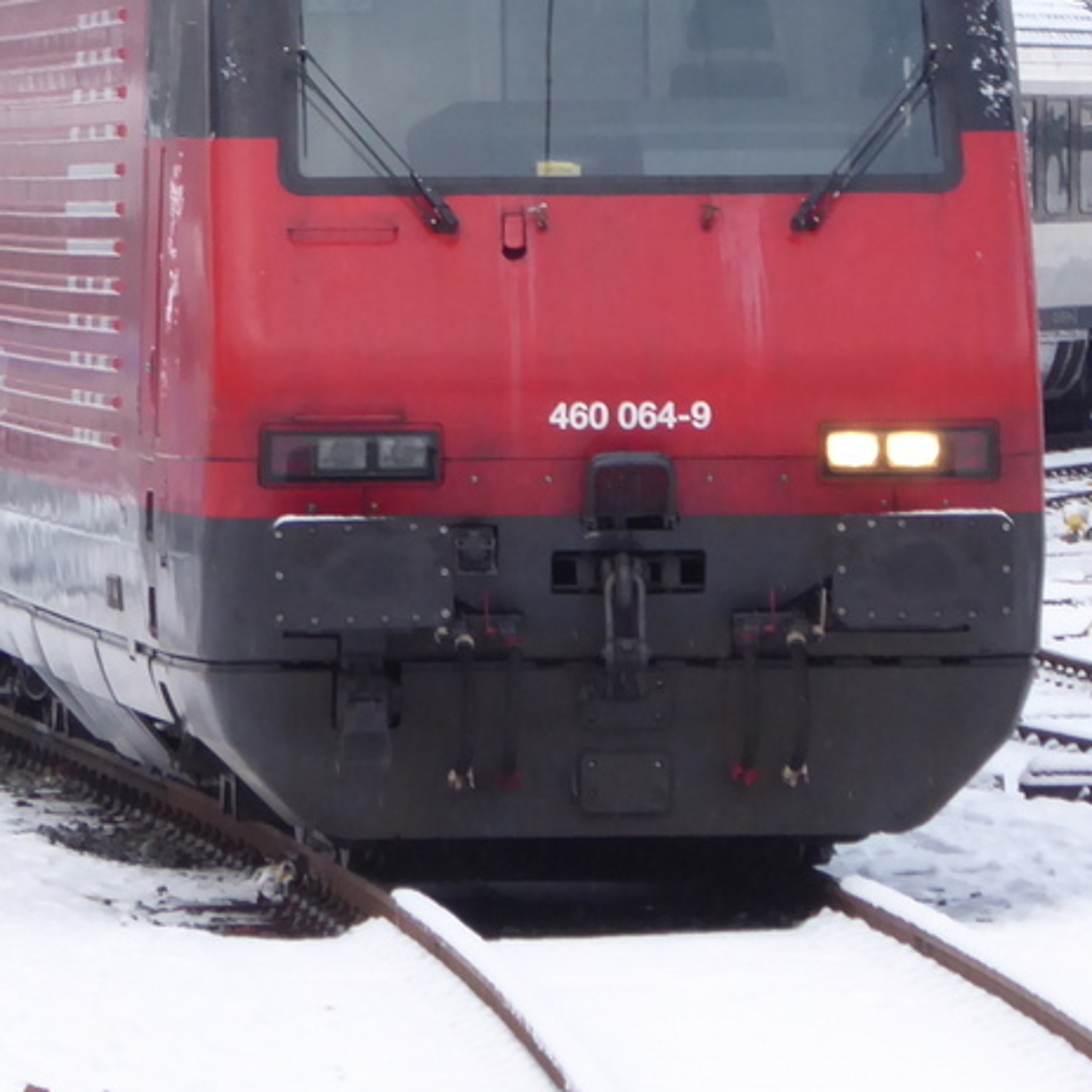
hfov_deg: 2.6
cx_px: 441
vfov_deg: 2.6
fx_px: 24020
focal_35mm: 673
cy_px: 137
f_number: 5.6
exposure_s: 1/80
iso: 250
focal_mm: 47.5
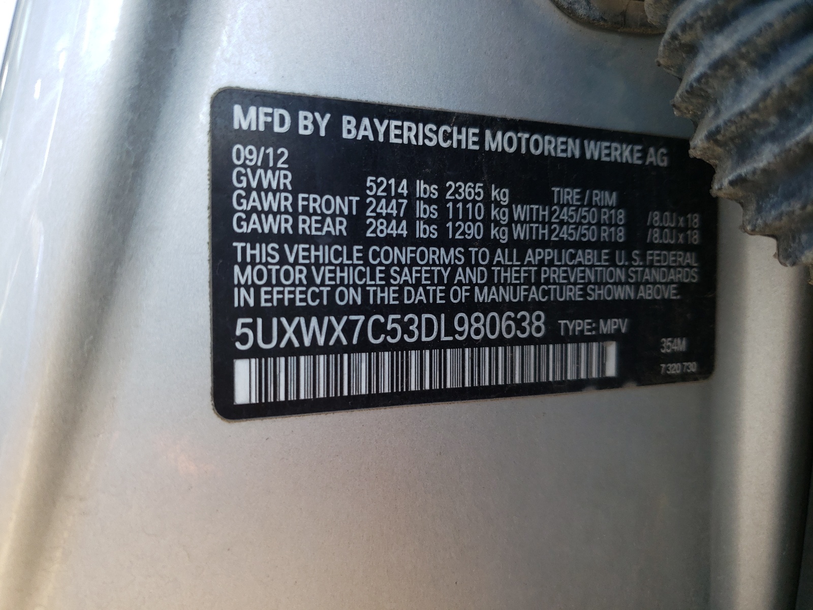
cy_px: 305
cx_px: 406
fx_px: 611
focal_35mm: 26
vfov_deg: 53.1
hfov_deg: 67.3
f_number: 1.5
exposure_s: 1/185
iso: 50
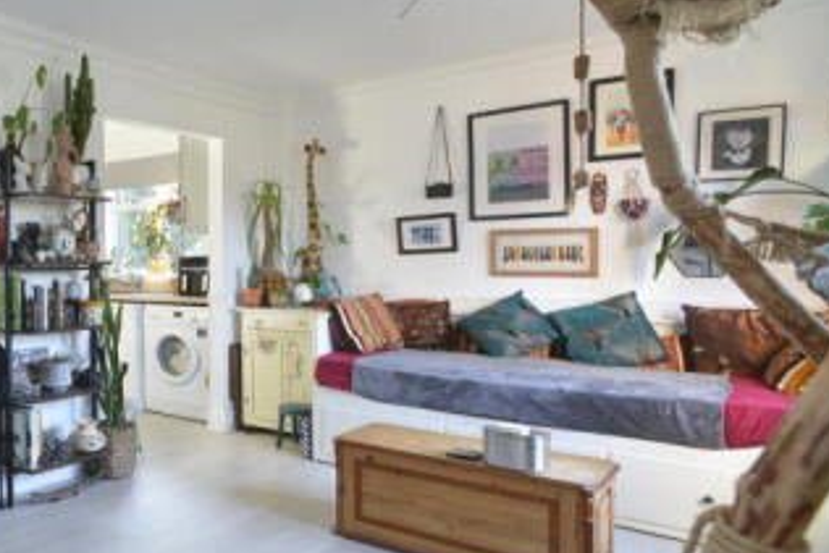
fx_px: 668
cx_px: 46
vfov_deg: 45.0
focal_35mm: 29
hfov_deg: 53.5
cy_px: 274
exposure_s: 1/8
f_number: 7.1
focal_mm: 14
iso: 400
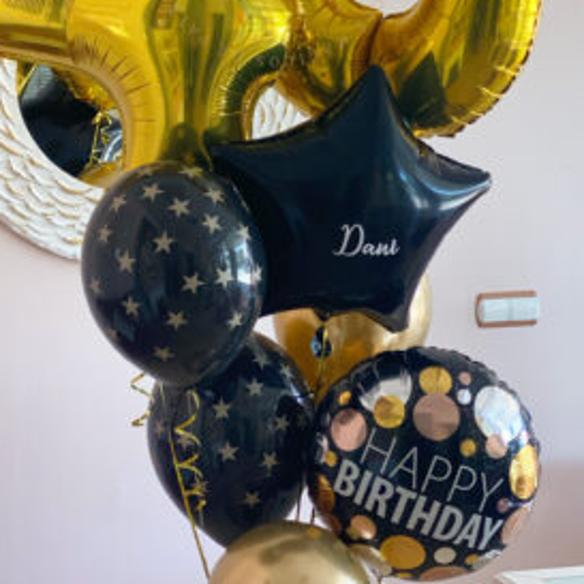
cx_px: 275
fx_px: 1622
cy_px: 132
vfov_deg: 20.2
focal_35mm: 85
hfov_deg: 20.4
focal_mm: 6
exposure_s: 1/122
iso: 160
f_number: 2
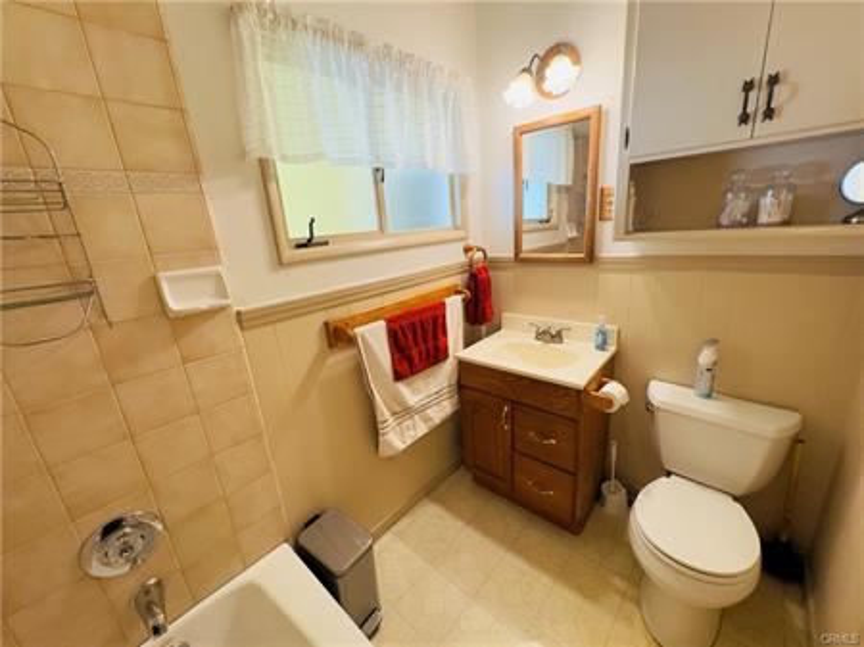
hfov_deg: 102.1
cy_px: 324
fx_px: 349
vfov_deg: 85.6
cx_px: 432
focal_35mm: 14
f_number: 2.2
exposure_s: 1/120
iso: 250
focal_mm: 2.22
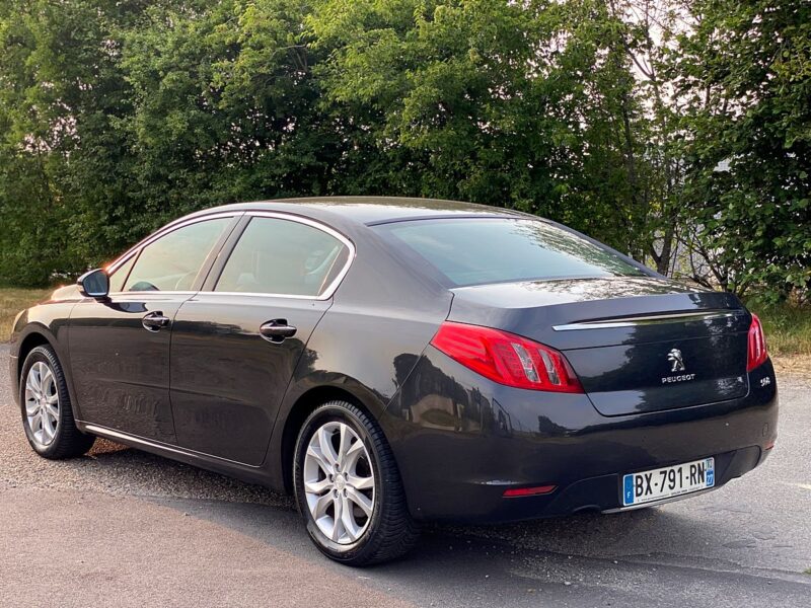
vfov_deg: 28.0
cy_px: 304
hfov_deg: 36.8
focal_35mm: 52
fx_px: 1218
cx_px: 406
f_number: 2
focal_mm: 6
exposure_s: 1/406
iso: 20
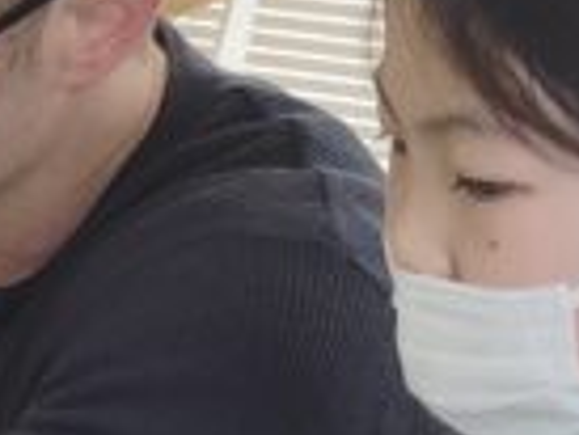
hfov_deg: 9.0
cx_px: -533
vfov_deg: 7.0
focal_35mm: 209
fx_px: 3499
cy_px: 754
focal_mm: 4.22
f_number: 1.8
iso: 178
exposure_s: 1/100
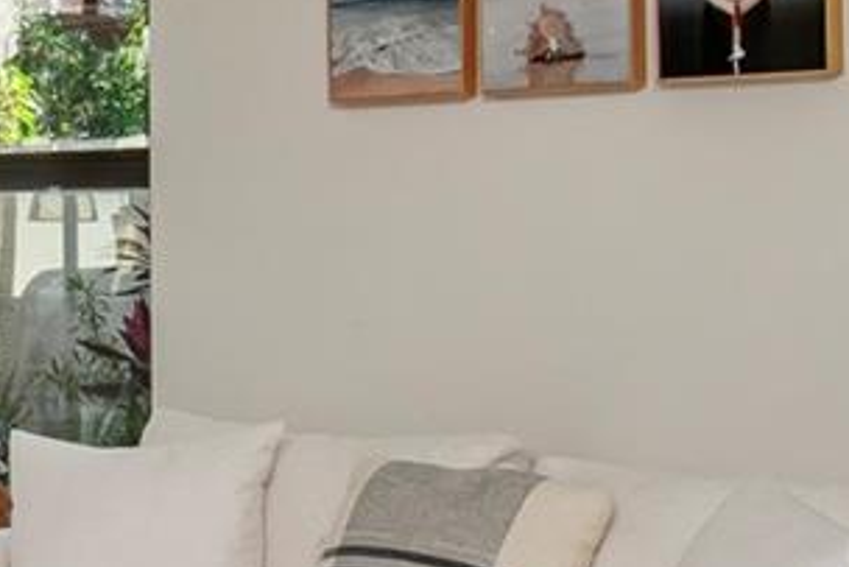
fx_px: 2383
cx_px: -369
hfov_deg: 18.3
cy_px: 189
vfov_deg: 13.5
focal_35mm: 101
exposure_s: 1/125
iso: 400
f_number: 9
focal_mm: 10
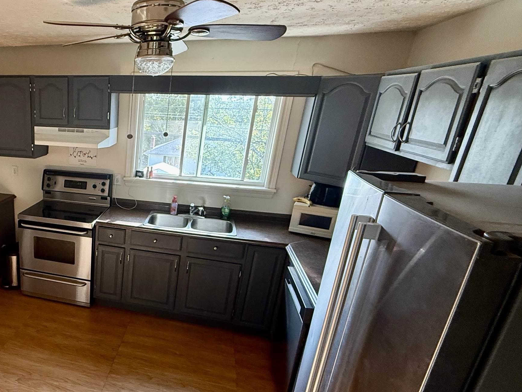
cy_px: 236
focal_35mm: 25
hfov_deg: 61.6
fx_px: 377
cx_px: 81
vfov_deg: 54.5
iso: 250
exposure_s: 1/99
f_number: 2.2
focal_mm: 2.22
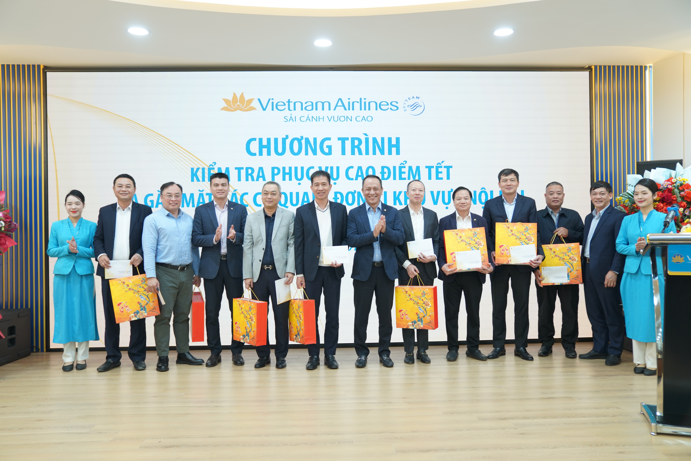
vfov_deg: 43.6
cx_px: 346
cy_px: 230
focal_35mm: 30
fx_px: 576
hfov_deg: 61.9
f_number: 2.8
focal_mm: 30
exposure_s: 1/100
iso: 500
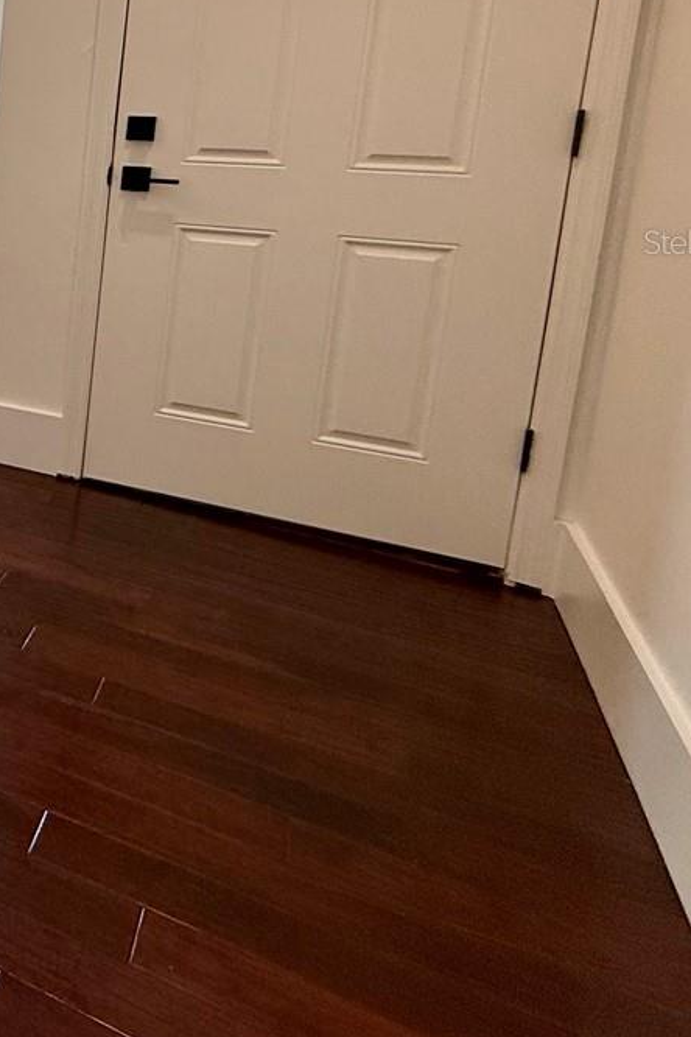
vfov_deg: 51.7
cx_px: -454
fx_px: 1008
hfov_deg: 24.4
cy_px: 241
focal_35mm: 35
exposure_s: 1/120
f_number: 2.2
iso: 100
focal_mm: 2.22
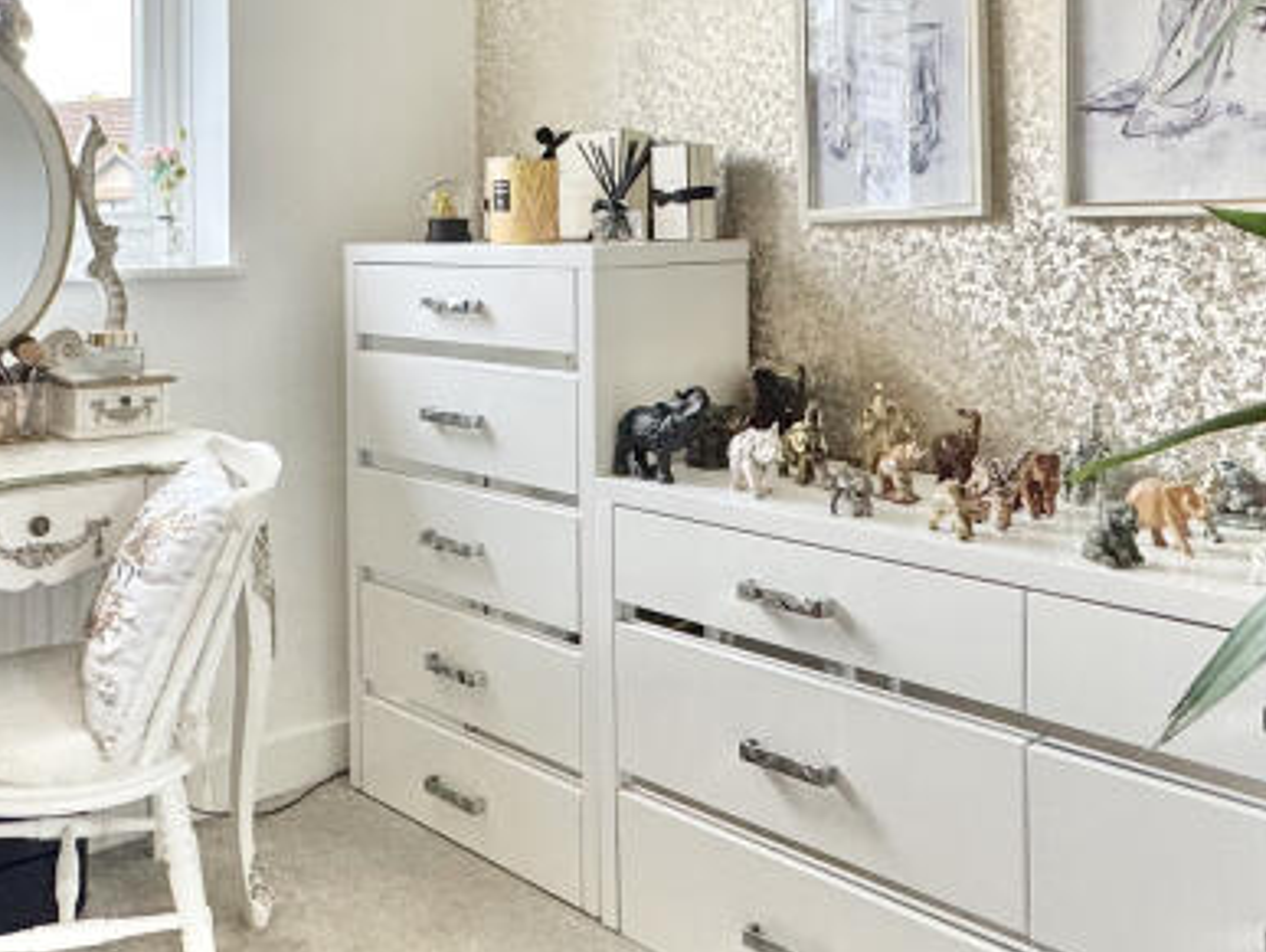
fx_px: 1354
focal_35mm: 37
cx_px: 432
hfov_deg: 49.3
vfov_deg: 37.9
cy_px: 252
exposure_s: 1/50
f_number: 2.2
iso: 160
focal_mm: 2.22
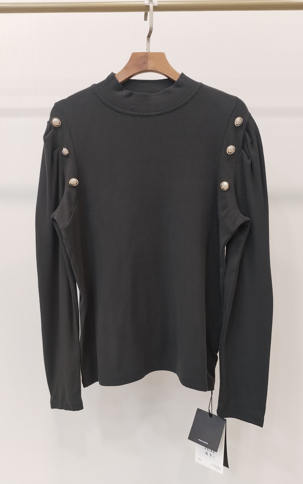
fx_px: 410
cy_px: 240
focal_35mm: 31
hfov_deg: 40.6
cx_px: 144
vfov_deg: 61.2
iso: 490
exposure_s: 1/50
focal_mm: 4.75
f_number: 1.8
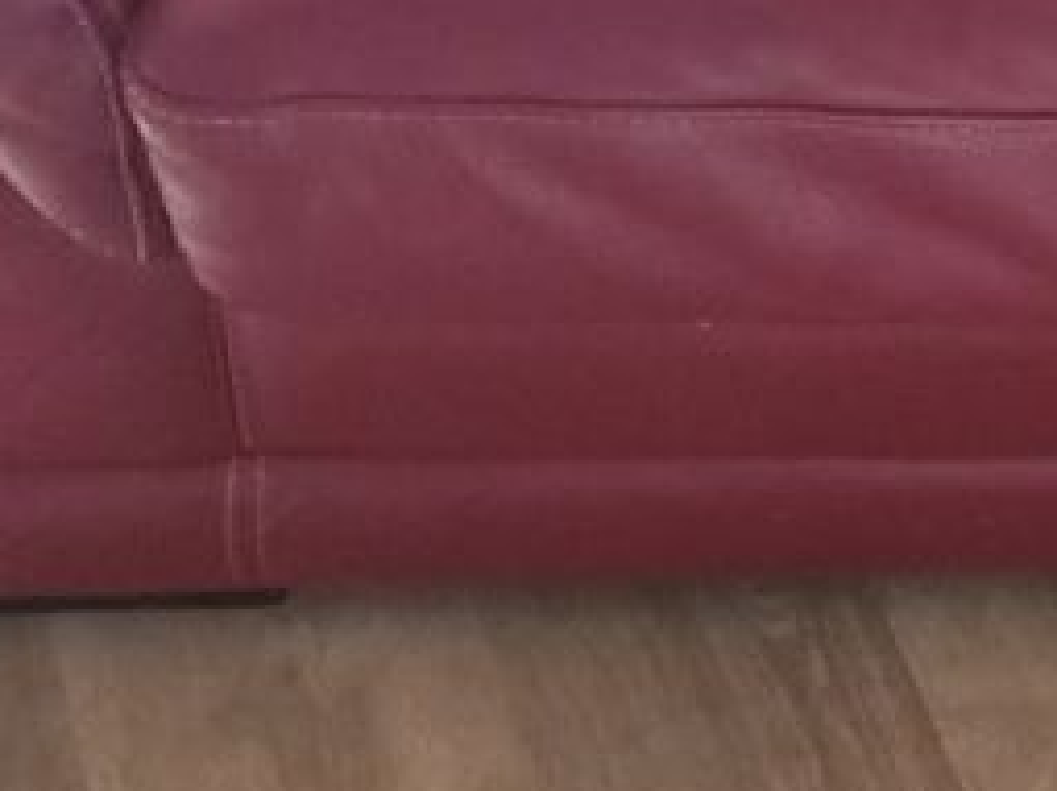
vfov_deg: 13.3
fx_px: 3113
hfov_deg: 16.9
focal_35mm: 102
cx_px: 1708
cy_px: -543
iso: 640
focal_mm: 4.3
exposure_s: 1/17
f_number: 1.5
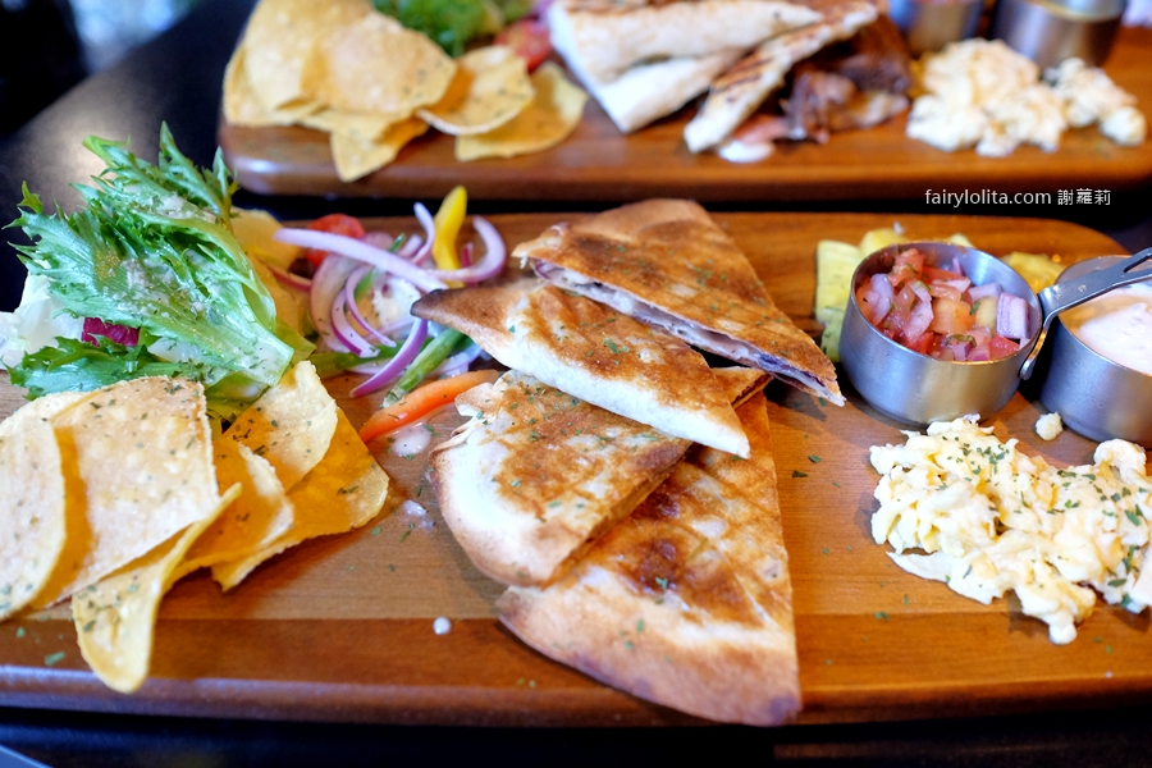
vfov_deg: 37.9
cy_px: 384
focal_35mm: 35
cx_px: 576
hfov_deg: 54.4
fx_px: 1120
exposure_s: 1/80
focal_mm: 23
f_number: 2.5
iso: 2000
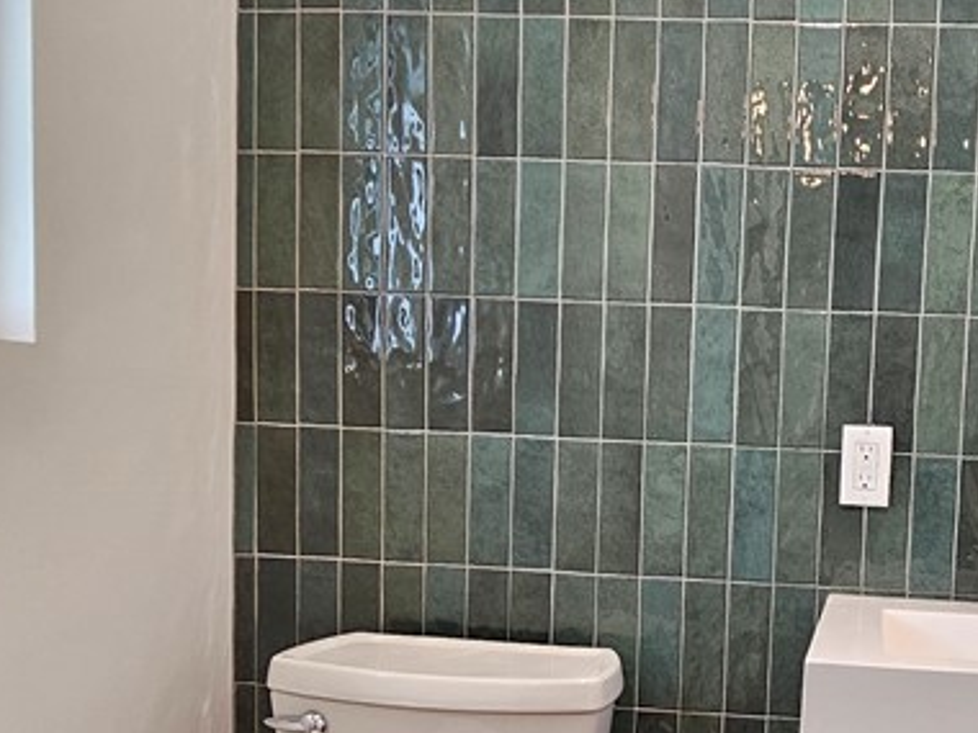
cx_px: 788
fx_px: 989
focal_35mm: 35
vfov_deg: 39.8
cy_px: 532
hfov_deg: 49.4
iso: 200
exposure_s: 1/60
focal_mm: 2.2
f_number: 2.2
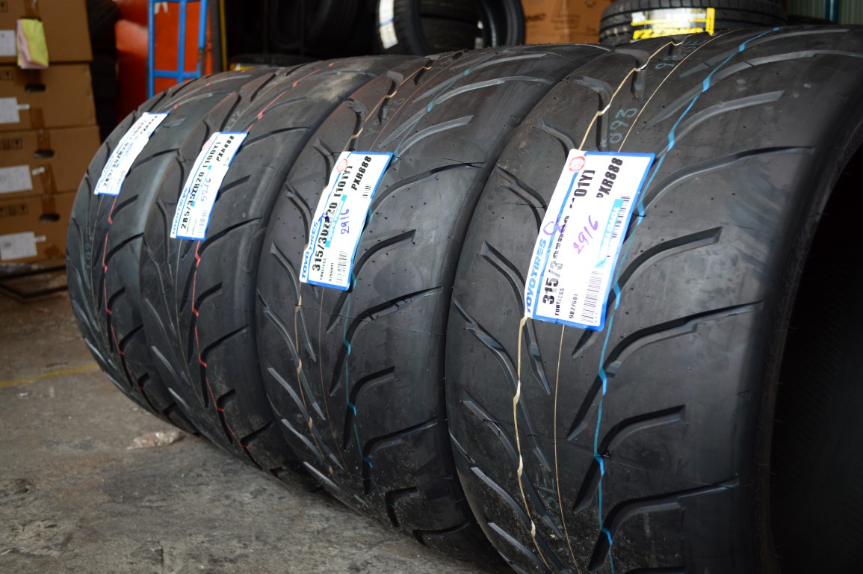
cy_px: 287
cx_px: 432
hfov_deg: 49.6
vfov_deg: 34.1
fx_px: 934
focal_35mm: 39
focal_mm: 26
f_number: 4.5
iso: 100
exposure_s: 1/30
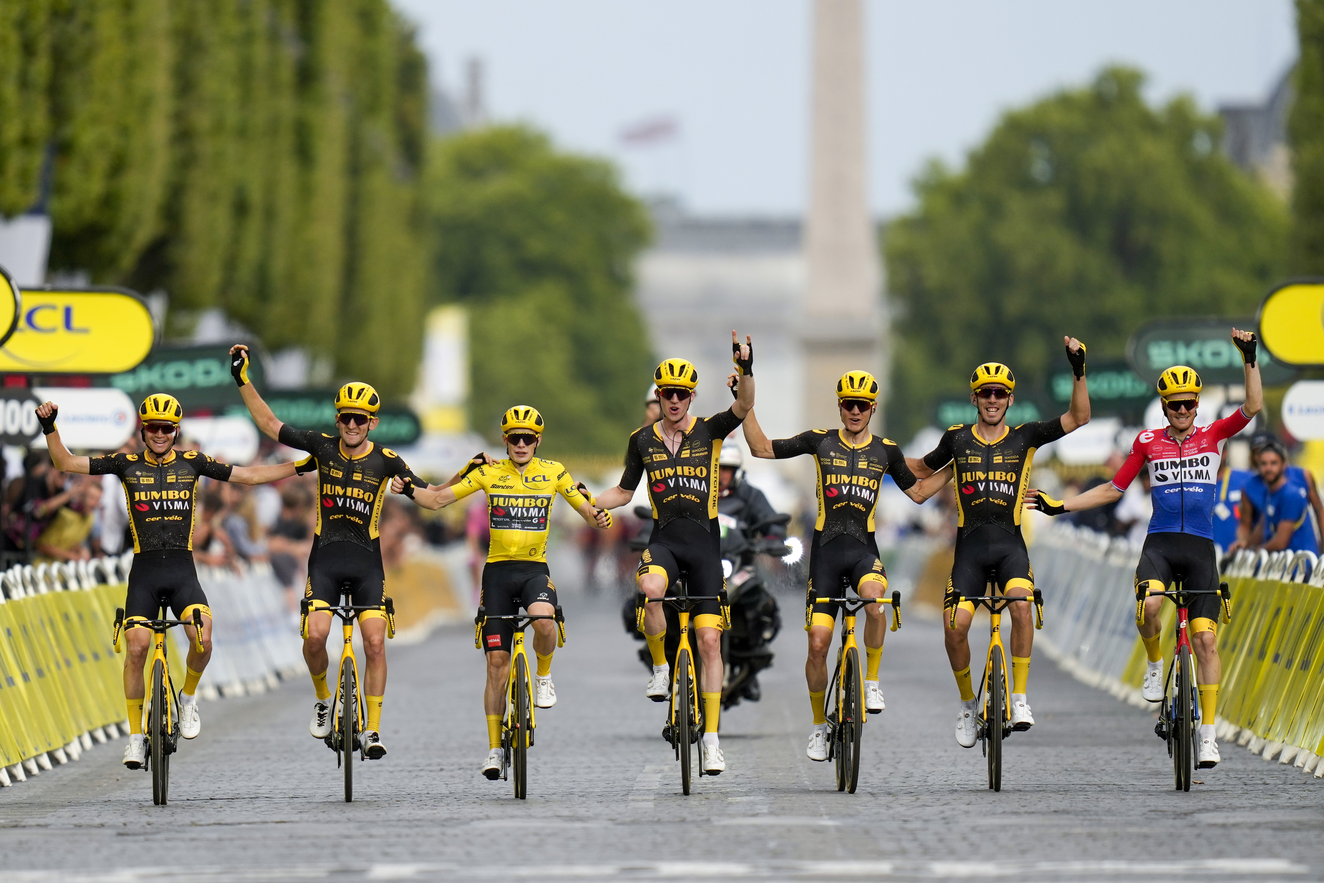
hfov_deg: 5.2
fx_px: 14710
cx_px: 662
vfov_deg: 3.4
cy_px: 442
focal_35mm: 400
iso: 400
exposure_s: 1/2000
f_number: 2.8
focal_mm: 400
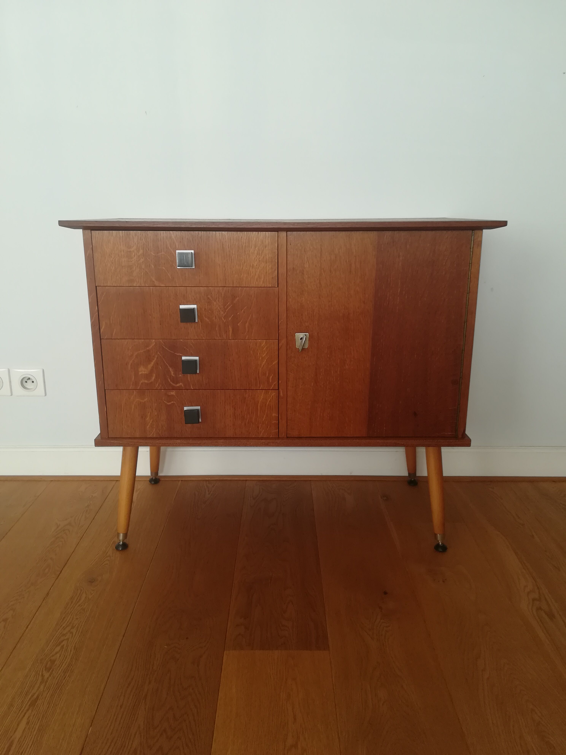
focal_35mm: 26
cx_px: 283
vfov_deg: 67.3
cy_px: 378
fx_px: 567
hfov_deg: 53.1
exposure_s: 1/33.3
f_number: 2.2
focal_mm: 3.83
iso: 100
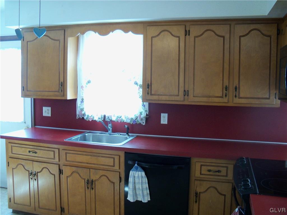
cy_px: 108
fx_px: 290
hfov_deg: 52.6
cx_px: 144
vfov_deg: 40.7
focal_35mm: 35
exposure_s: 1/40
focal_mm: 6.2
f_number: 3.5
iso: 200
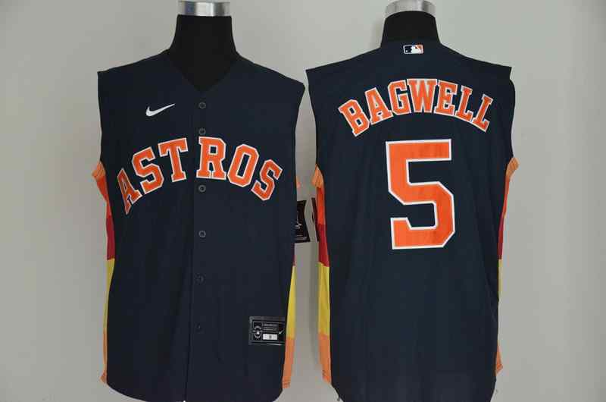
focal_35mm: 75
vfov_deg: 18.1
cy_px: 201
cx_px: 303
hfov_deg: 27.0
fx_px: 1260
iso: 4000
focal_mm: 50
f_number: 4.8
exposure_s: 1/20
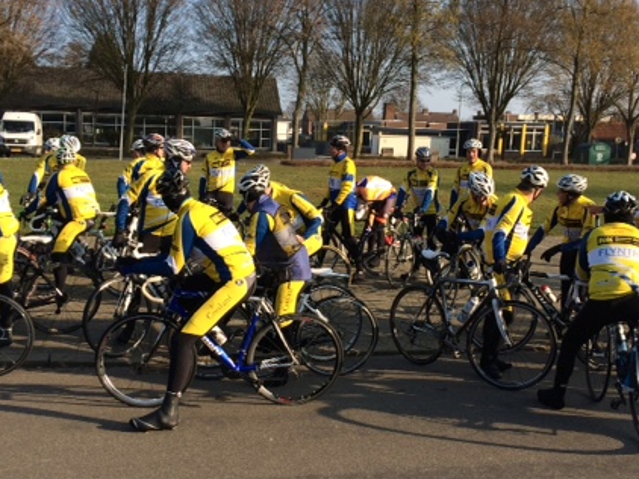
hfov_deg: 43.0
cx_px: 336
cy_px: 255
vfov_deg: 32.8
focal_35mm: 44
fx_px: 812
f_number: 2.2
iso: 32
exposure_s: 1/1080
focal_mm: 4.15
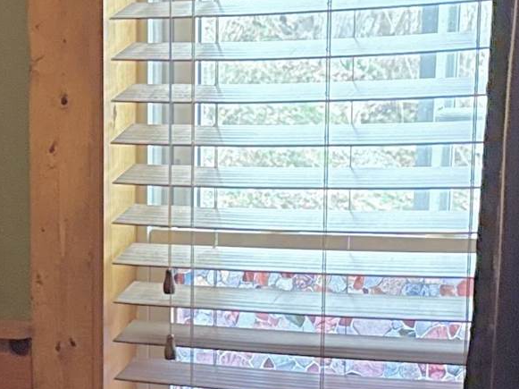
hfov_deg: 15.5
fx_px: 1903
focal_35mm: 127
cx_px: 154
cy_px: 556
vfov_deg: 11.3
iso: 800
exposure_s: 1/60
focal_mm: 6.76
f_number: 1.78
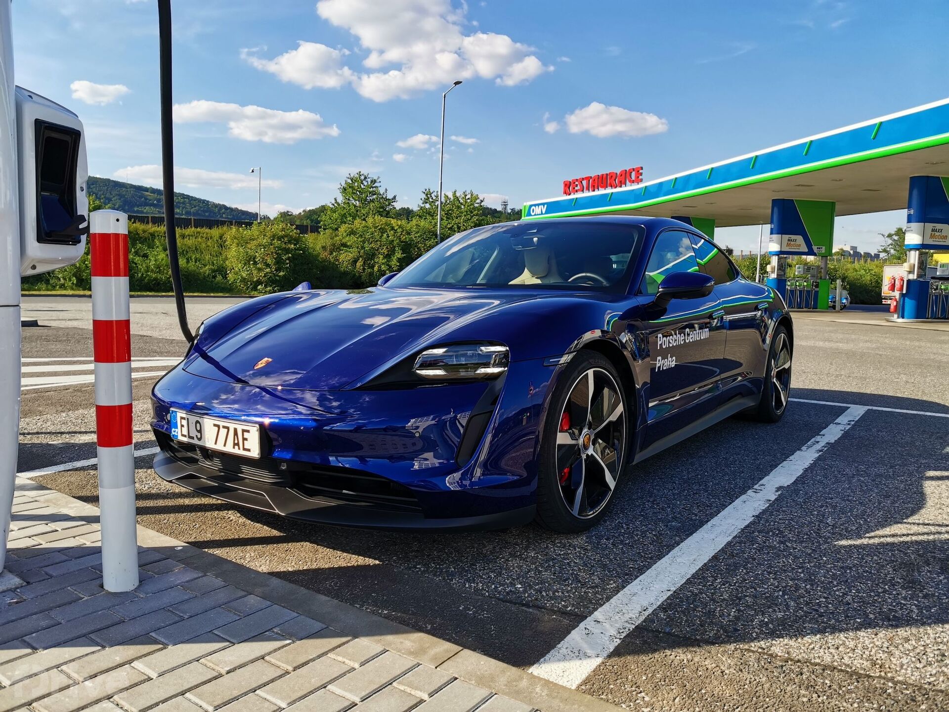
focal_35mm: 26
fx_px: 713
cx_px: 474
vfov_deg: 53.1
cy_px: 356
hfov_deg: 67.3
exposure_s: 1/2278
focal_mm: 4.66
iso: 50
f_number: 1.4
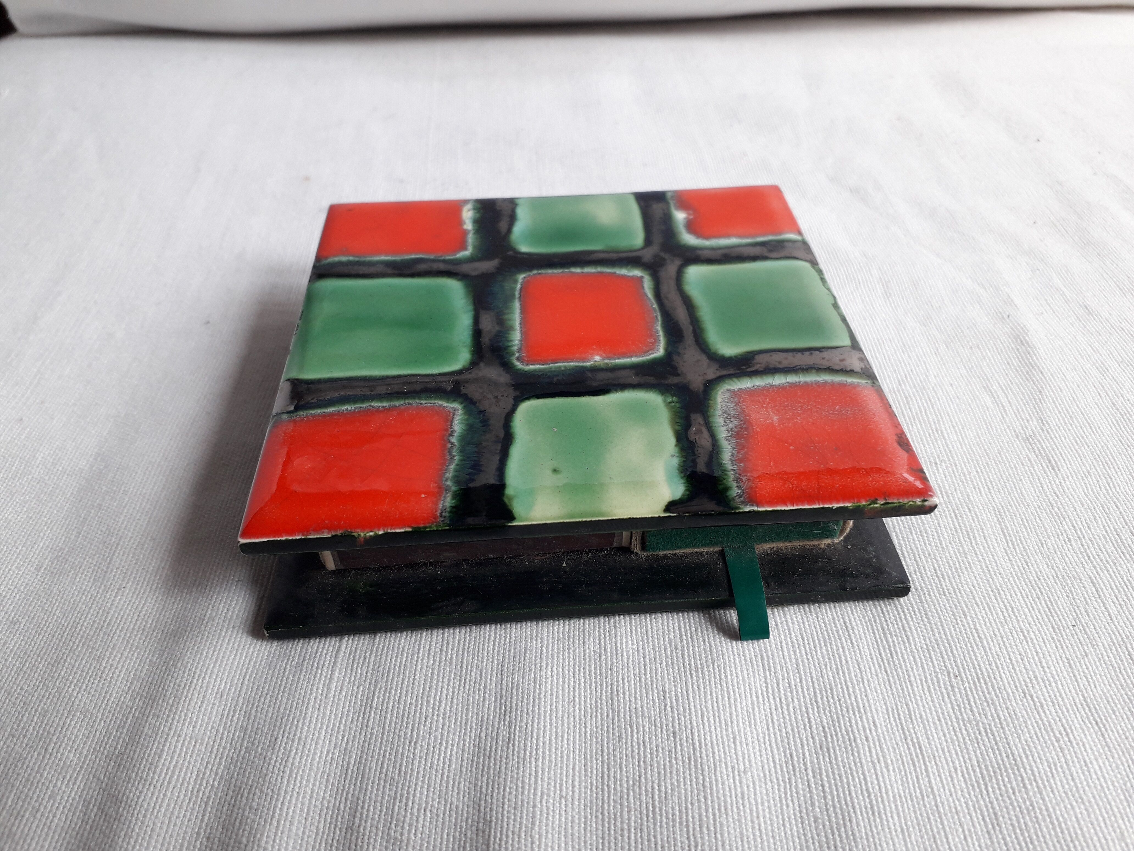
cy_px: 426
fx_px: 885
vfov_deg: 51.4
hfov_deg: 65.3
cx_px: 567
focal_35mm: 27
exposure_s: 1/100
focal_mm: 3.6
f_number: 1.9
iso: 40
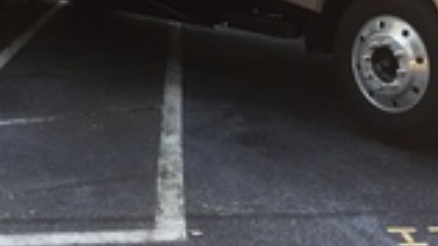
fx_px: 813
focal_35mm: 70
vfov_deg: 16.1
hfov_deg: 30.0
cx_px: 274
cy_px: -101
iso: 50
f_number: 2.2
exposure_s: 1/30
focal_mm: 4.15
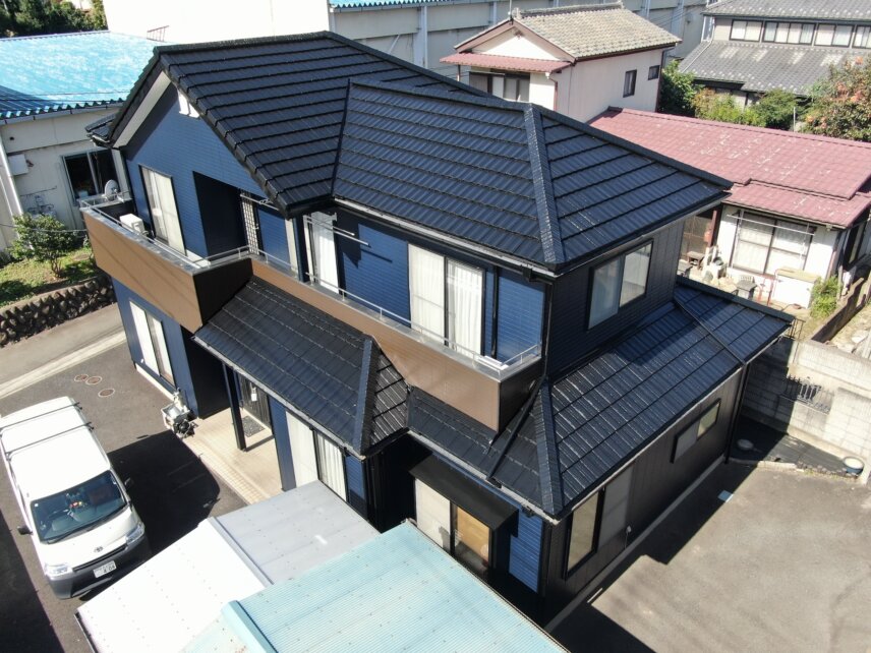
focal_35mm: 27
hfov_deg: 65.3
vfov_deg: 51.4
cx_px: 436
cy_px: 326
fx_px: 679
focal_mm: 4.78
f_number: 2.9
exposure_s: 1/500
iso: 100
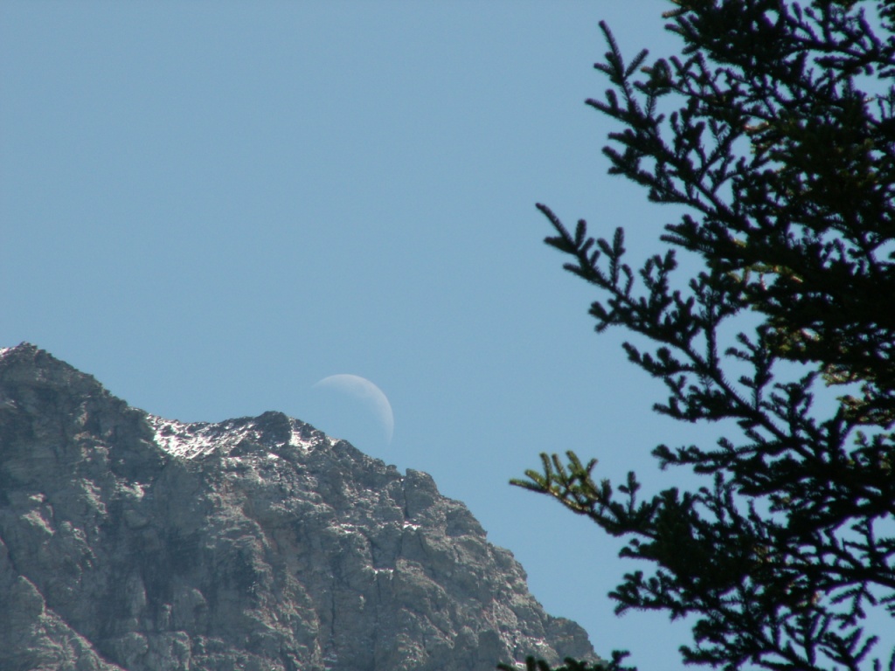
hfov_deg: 4.7
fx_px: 10859
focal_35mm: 420
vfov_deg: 3.5
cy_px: 336
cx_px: 448
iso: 50
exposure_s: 1/125
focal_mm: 69.45
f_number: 7.1
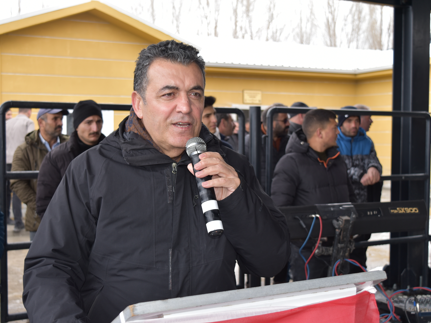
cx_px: 195
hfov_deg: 36.8
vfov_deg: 28.0
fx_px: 647
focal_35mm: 52
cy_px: 162
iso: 100
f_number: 5.6
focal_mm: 32
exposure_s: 1/125
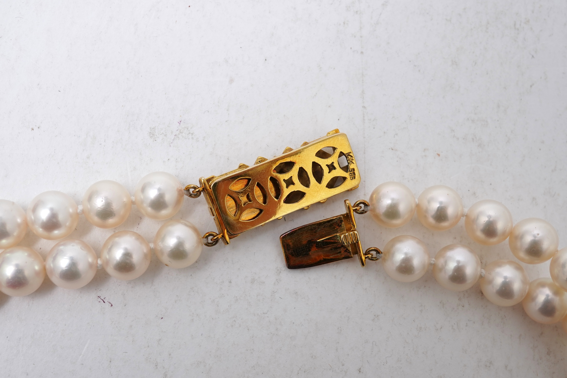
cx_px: 284
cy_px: 189
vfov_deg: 29.9
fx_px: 709
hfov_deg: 43.6
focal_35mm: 45
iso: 400
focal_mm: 30
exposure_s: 1/125
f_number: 20
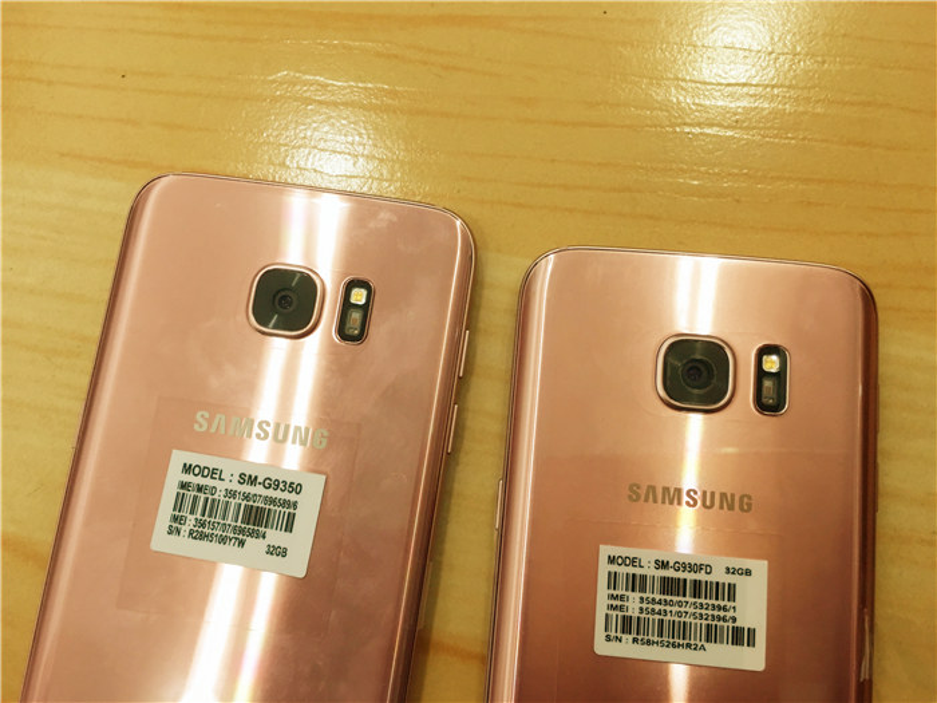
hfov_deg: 61.7
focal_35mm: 29
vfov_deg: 48.2
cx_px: 468
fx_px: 785
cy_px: 352
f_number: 2.2
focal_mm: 4.15
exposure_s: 1/17
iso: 64
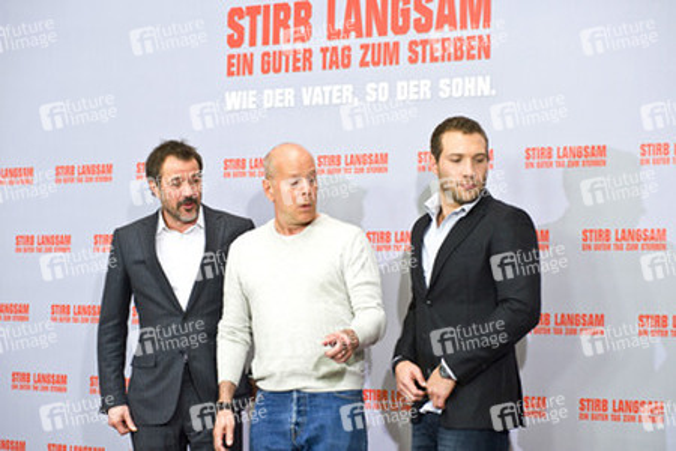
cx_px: 338
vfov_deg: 17.1
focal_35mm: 80
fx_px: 1502
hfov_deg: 25.4
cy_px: 226
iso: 1600
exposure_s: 1/320
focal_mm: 80
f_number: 5
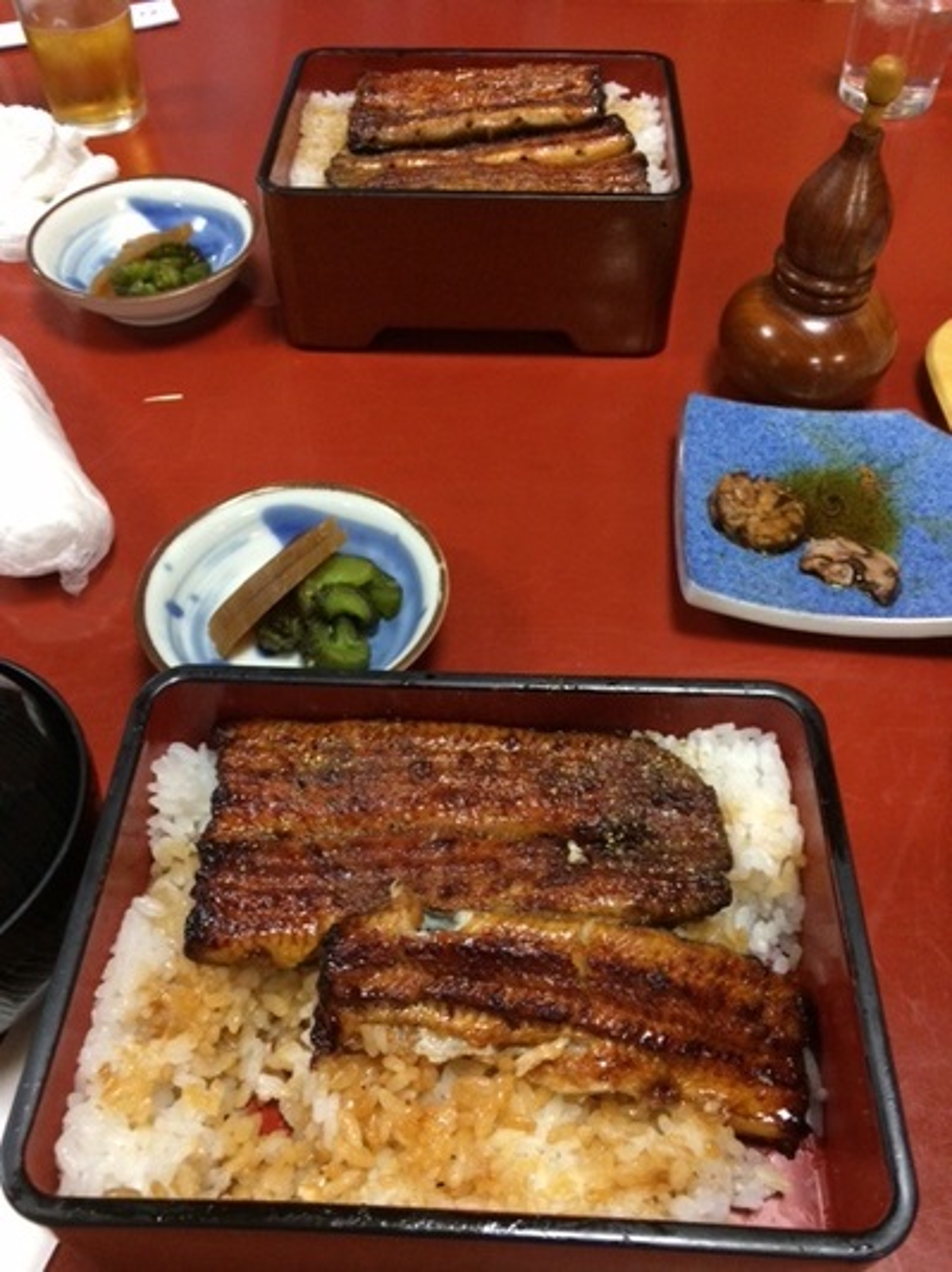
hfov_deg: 46.7
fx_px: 1101
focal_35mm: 30
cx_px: 476
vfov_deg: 60.0
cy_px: 636
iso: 250
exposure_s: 1/30
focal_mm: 4.12
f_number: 2.2
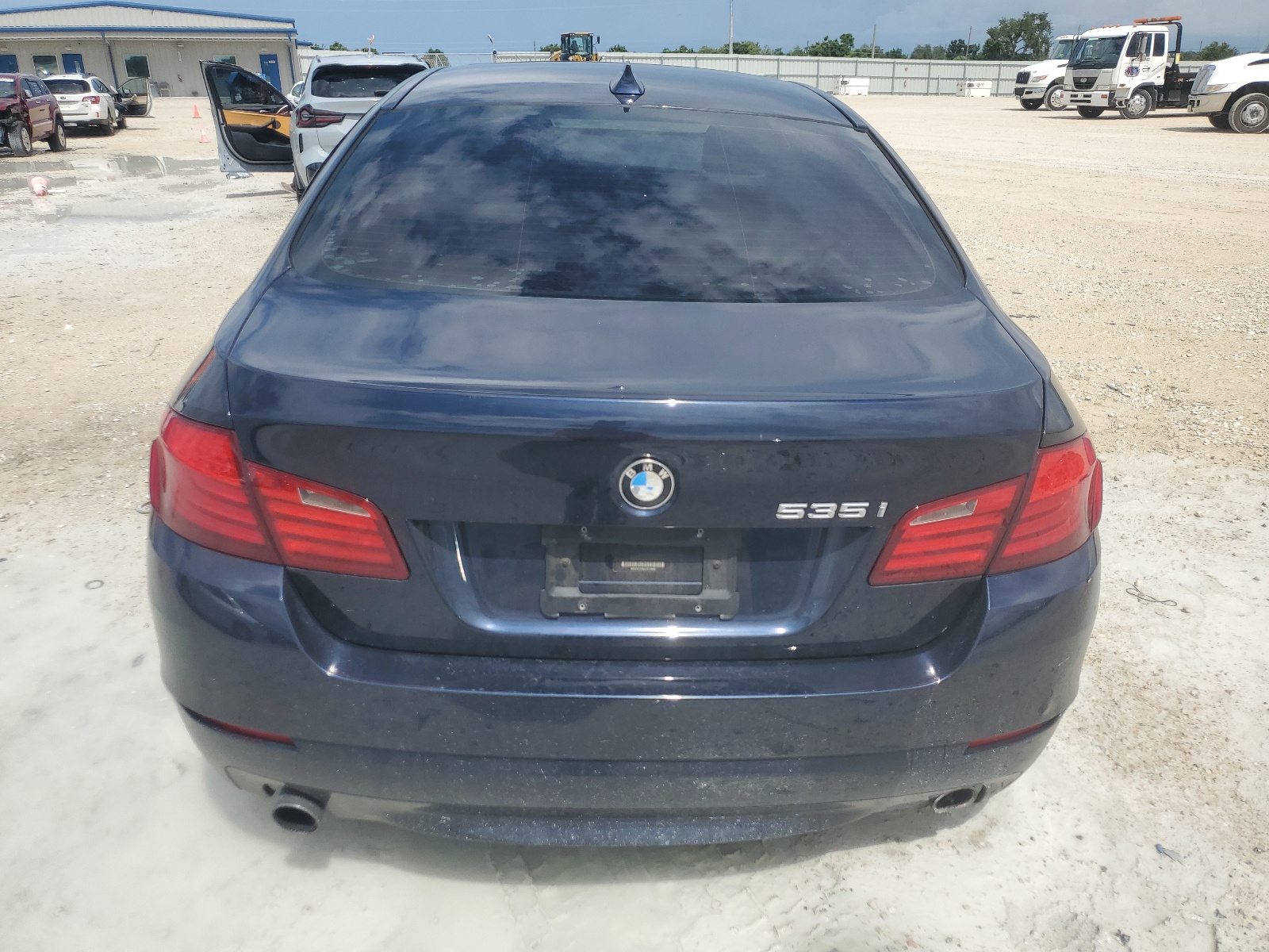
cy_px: 476
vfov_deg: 53.1
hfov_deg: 67.3
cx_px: 634
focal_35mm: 26
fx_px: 953
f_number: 1.5
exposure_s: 1/5000
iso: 50
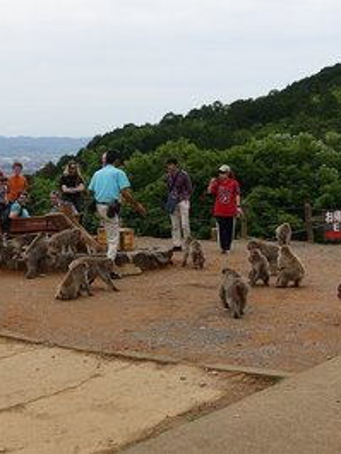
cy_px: 227
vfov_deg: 31.7
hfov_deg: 23.8
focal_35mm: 61
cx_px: 93
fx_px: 801
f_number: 5.6
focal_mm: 15.52
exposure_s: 1/500
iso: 125
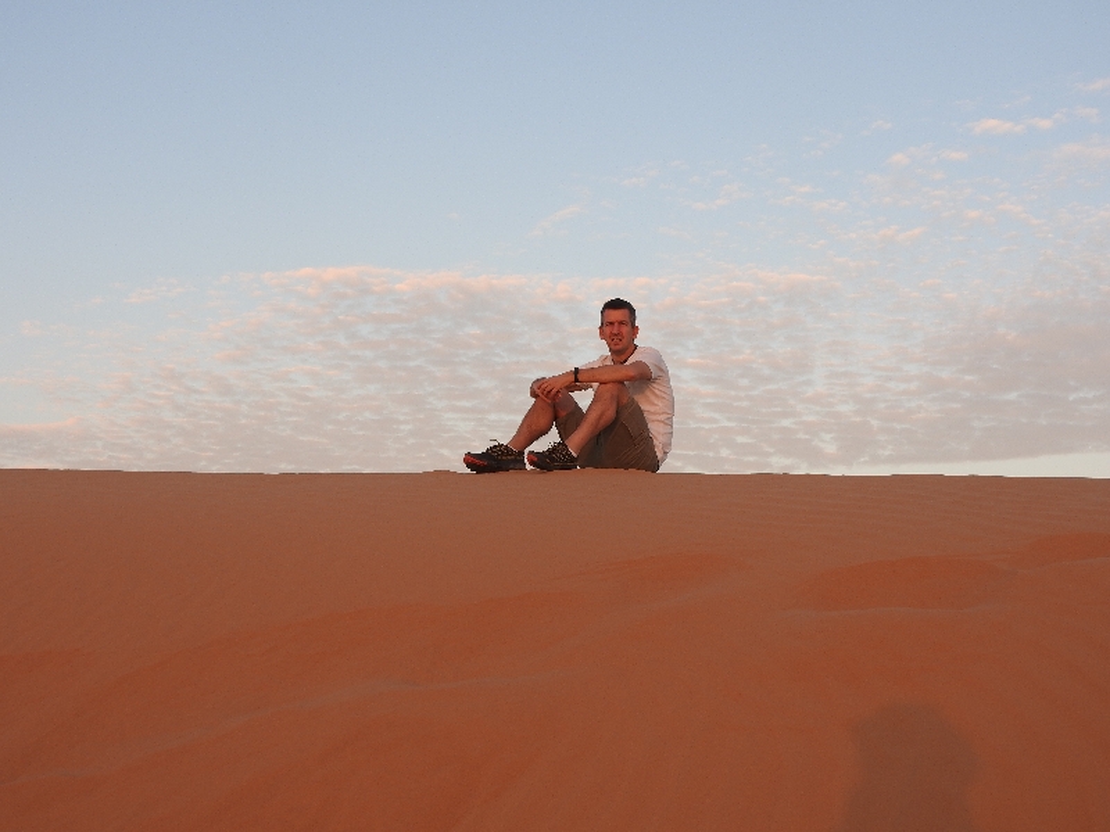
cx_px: 555
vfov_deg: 26.6
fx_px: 1764
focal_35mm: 55
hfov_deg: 34.9
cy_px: 416
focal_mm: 9.9
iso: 100
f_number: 4
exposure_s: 1/160
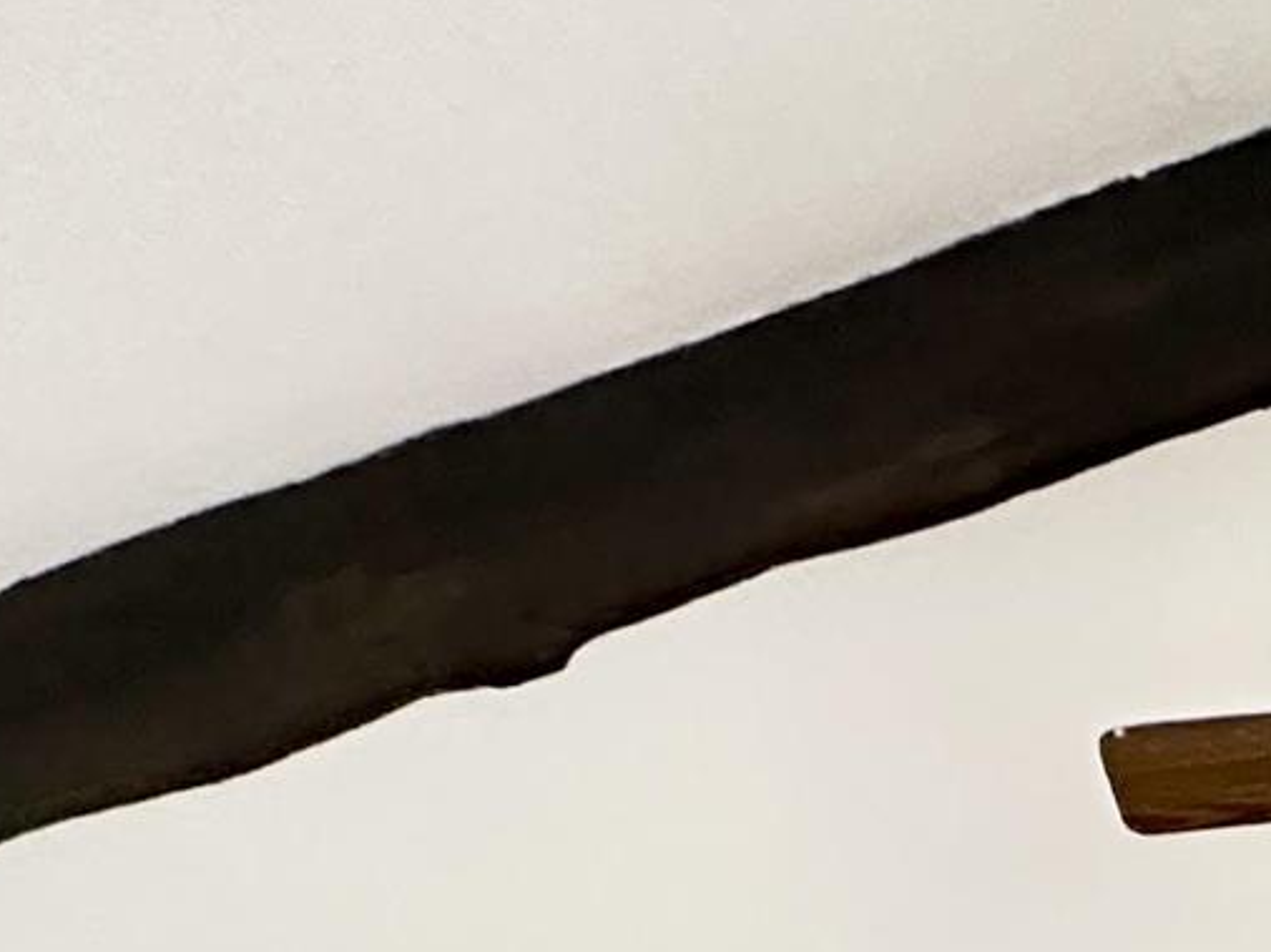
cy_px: 2773
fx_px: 3119
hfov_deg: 20.0
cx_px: 1894
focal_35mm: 85
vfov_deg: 11.4
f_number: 2.2
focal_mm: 2.22
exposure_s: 1/60
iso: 500
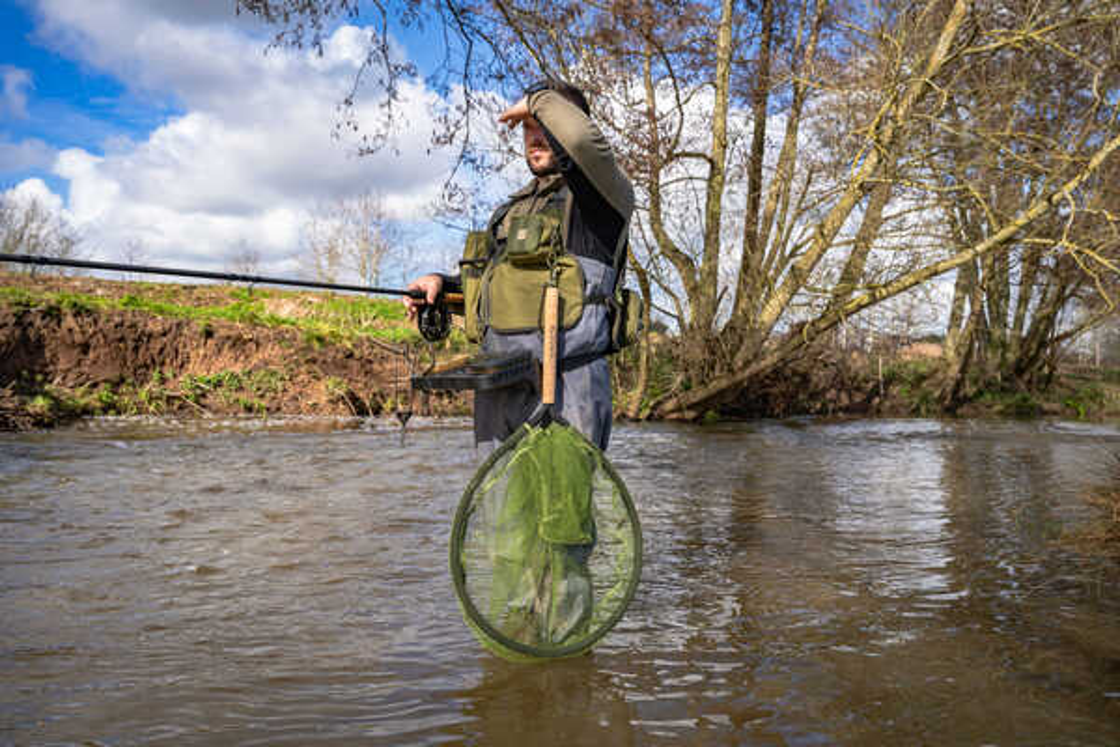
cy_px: 374
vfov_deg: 44.7
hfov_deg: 63.3
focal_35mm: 29
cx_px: 560
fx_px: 908
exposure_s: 1/320
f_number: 5
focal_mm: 29.2
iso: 100
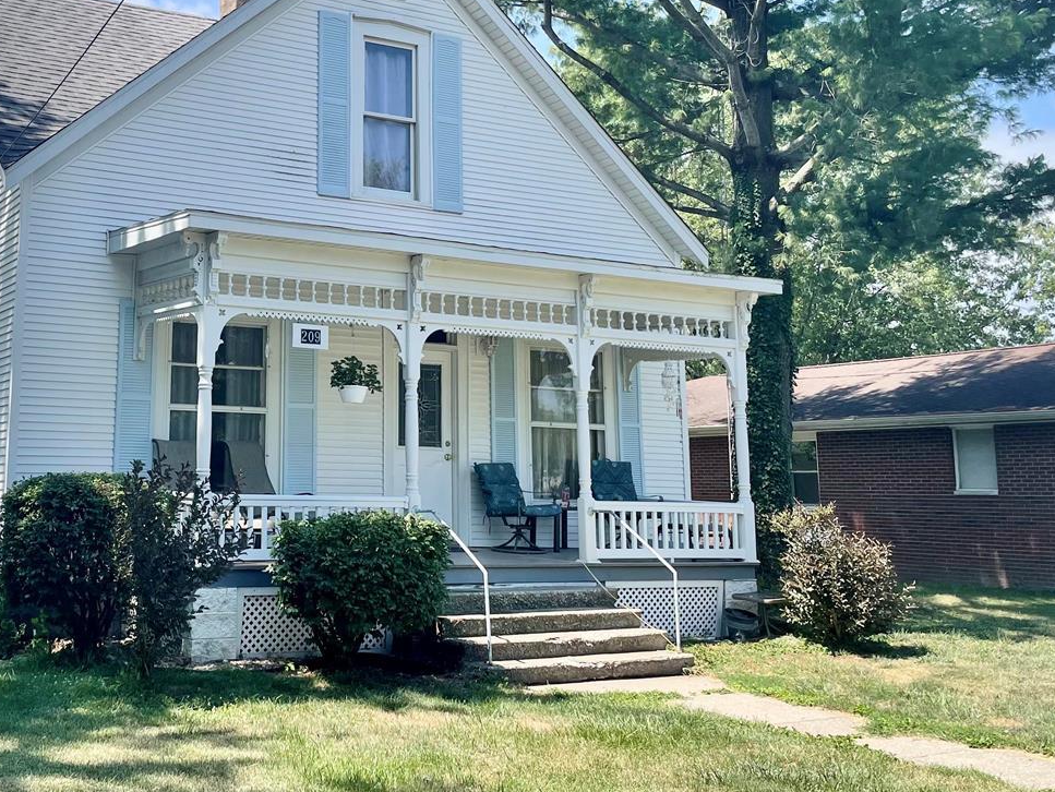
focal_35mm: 43
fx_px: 1311
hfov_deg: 42.8
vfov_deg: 33.4
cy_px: 277
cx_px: 299
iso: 32
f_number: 1.6
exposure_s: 1/2132
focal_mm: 4.2
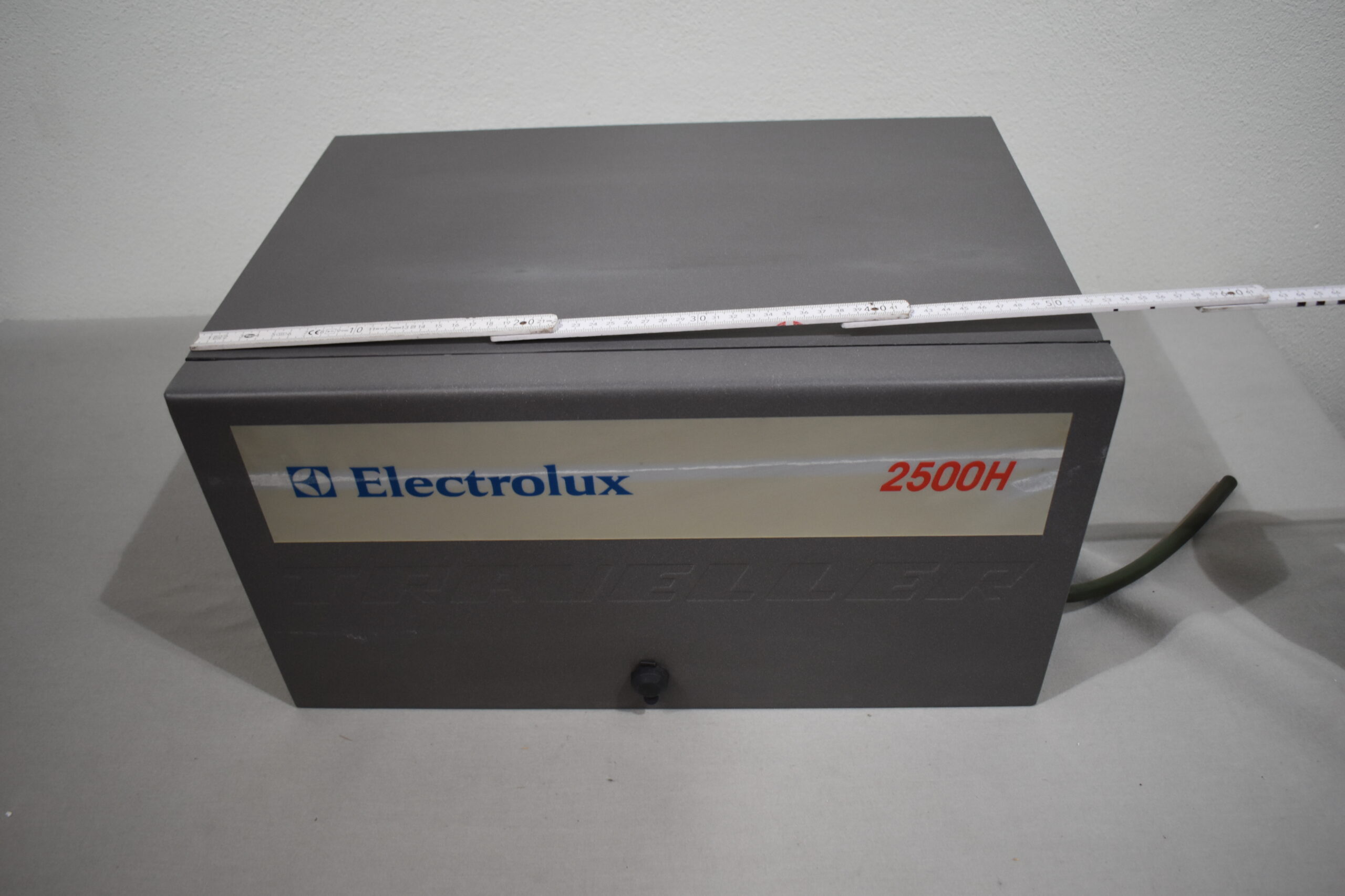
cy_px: 448
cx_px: 672
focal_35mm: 32
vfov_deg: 41.7
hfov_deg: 59.5
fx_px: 1177
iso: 640
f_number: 3.8
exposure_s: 1/250
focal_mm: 21
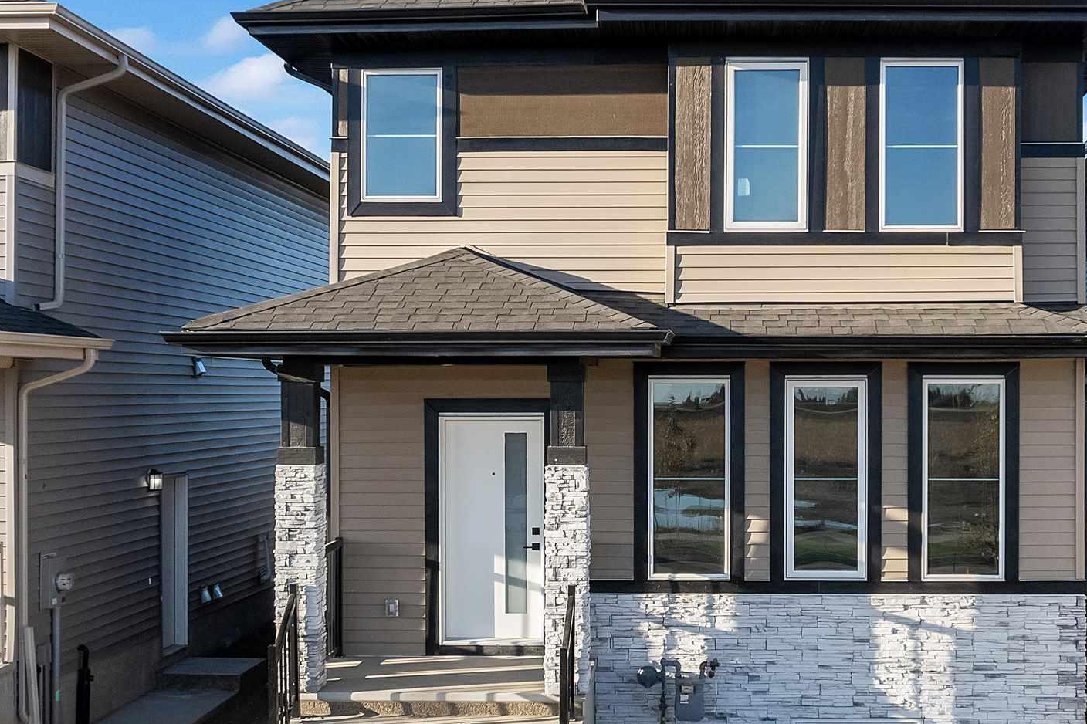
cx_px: 668
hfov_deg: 40.9
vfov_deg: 28.0
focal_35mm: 48
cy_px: 393
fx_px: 1449
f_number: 2.4
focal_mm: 8.38
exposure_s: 1/2000
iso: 200
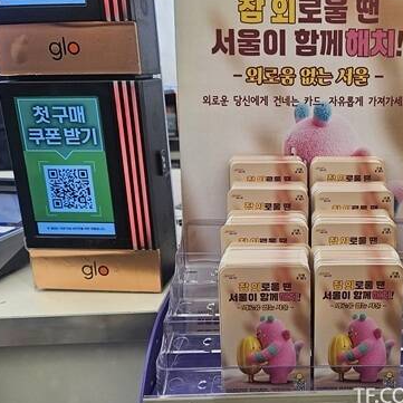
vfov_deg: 46.0
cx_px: 314
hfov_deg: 44.2
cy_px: 204
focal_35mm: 36
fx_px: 474
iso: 50
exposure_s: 1/120
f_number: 1.8
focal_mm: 5.4
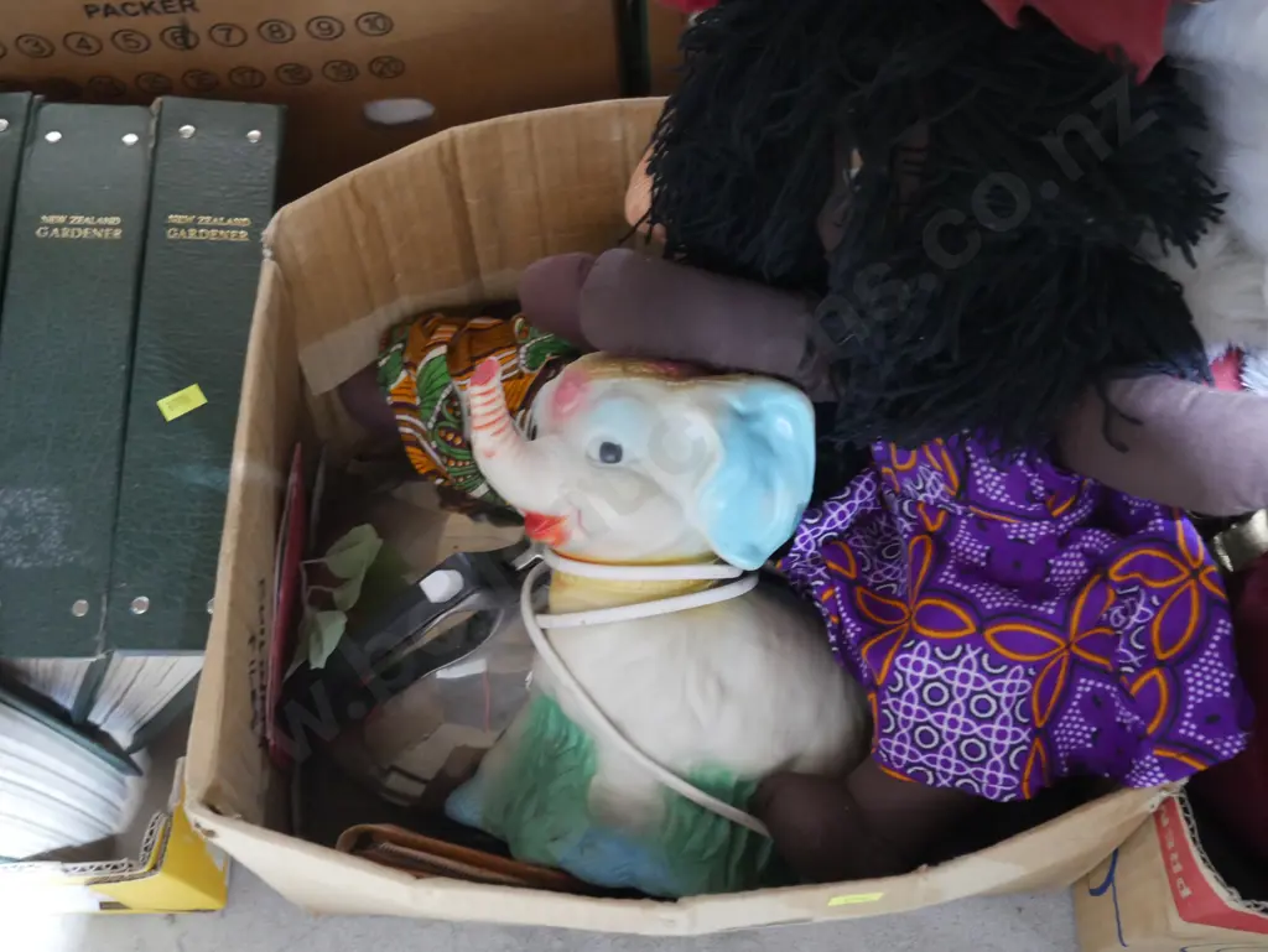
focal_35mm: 42
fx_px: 1539
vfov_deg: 34.4
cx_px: 634
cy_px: 476
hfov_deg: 44.8
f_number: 4.6
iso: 3200
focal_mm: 21
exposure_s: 1/20
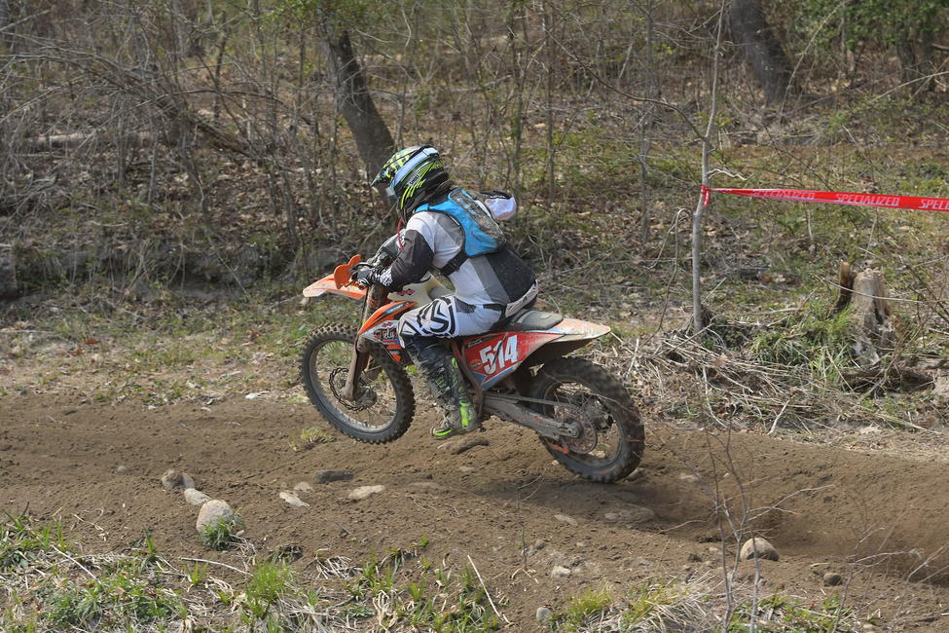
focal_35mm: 147
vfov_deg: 9.3
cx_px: 474
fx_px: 3875
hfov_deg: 14.0
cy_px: 316
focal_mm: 98
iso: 640
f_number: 4
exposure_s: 1/1000
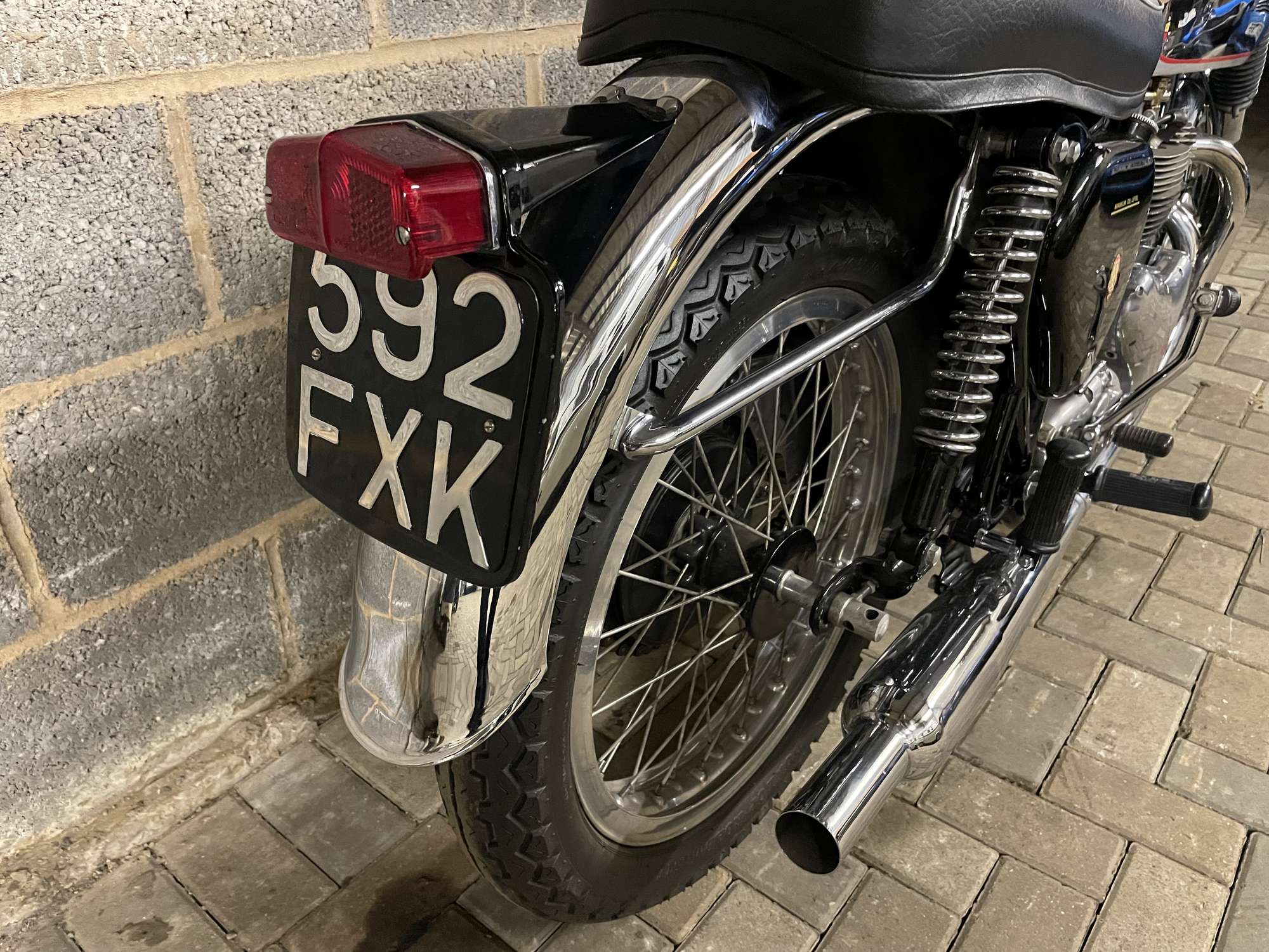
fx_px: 953
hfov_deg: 67.3
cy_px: 476
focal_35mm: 26
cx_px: 634
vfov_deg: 53.1
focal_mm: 4.2
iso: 640
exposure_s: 1/25
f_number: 1.6
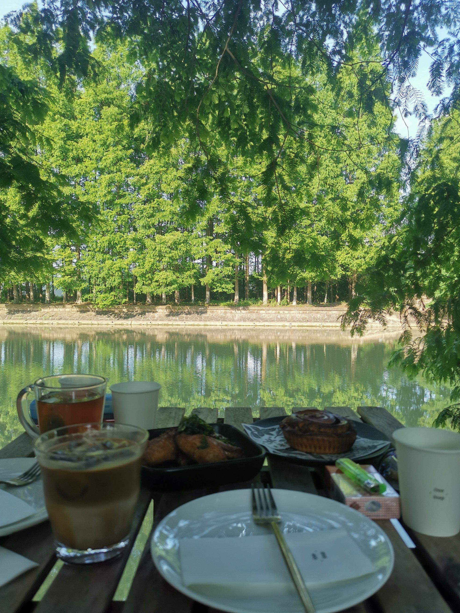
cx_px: 236
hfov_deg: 49.7
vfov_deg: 63.4
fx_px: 496
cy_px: 314
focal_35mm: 28
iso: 50
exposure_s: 1/526
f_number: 1.8
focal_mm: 5.58
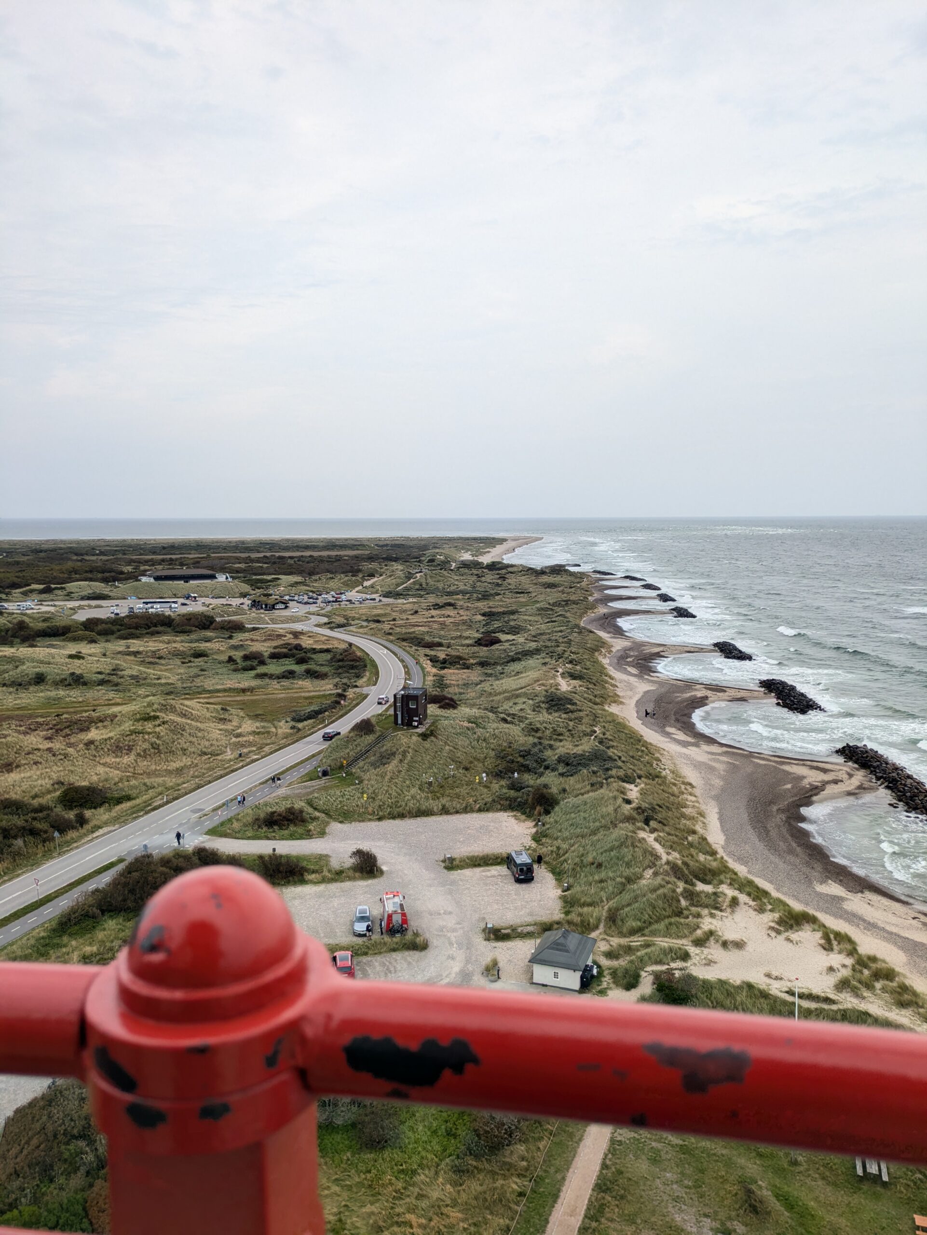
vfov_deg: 69.4
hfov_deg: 54.9
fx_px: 892
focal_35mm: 25
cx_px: 464
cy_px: 618
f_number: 1.89
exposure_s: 1/867
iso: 65
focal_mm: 5.43
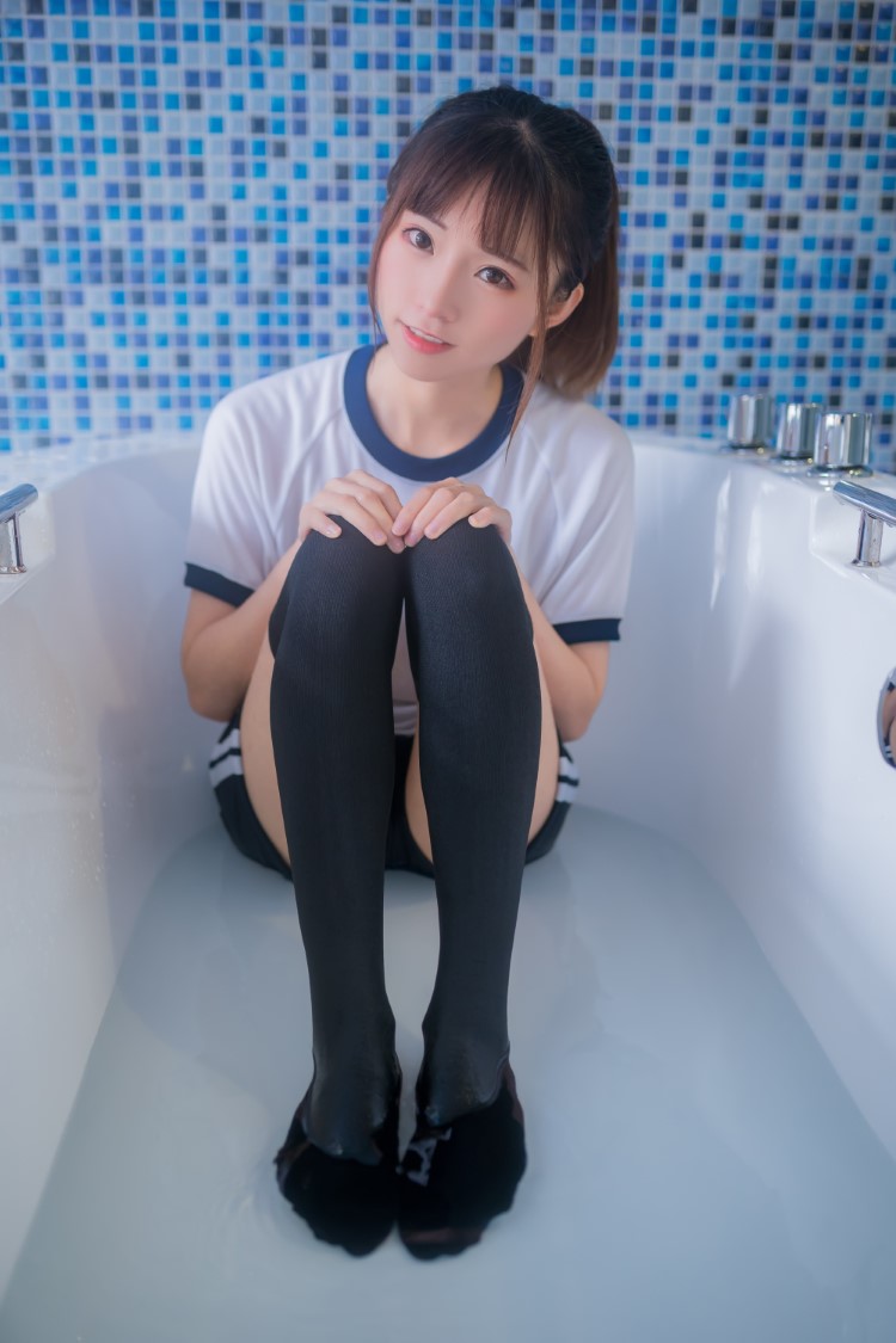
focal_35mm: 35
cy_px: 672
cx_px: 448
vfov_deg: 54.4
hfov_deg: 37.9
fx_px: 1307
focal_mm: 35
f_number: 1.8
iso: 800
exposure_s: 1/125
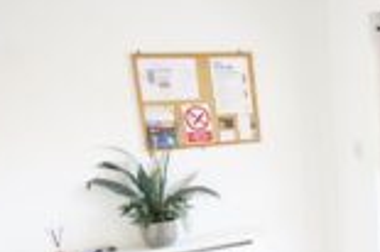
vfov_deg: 20.4
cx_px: 427
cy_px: 308
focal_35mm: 62
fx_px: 654
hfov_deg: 29.0
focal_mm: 16
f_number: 4.5
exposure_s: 1/15
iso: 400
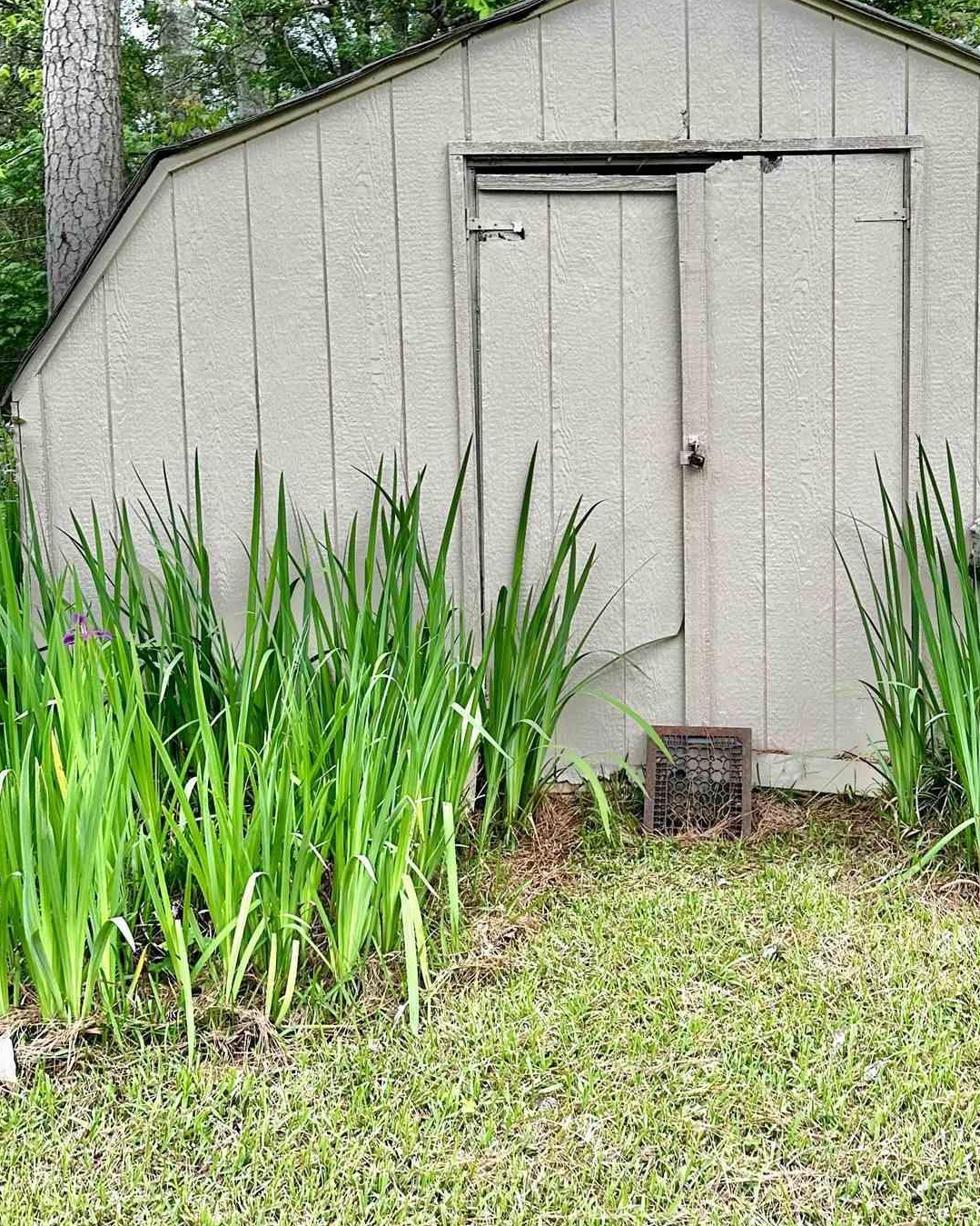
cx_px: 670
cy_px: 443
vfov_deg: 45.3
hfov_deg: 36.9
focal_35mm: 40
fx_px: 1450
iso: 80
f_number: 1.78
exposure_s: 1/762
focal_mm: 6.86
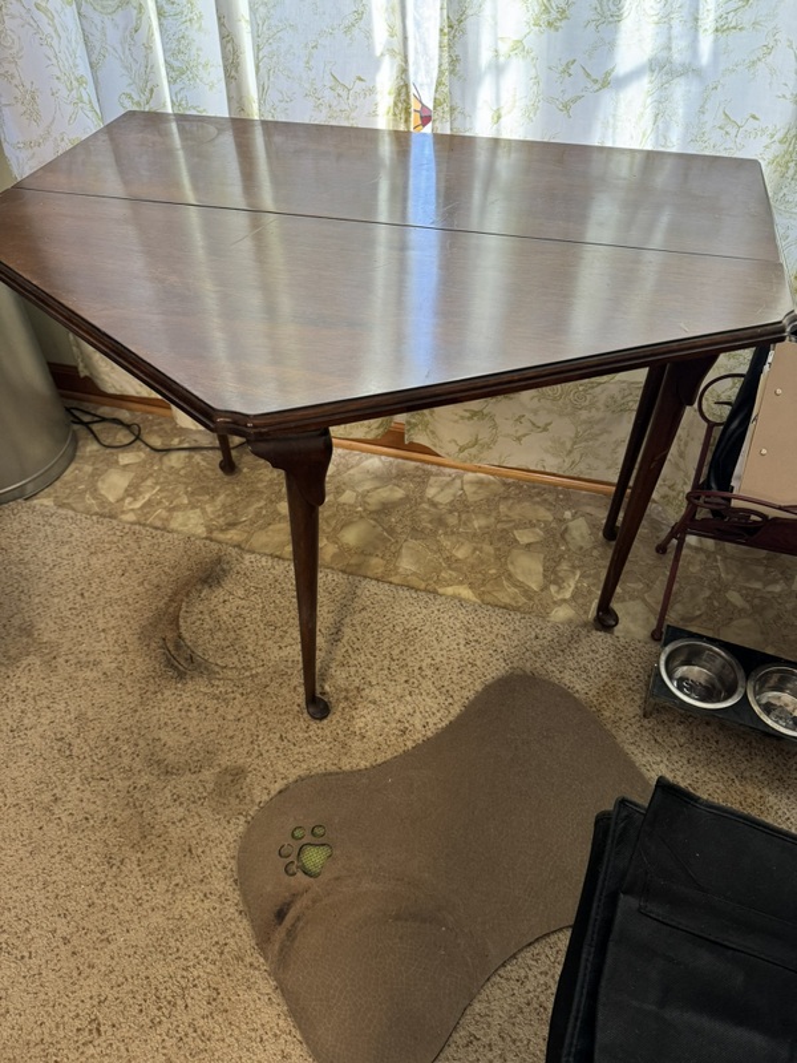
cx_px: 398
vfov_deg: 71.6
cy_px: 532
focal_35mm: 24
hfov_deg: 56.8
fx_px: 737
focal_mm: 6.76
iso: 250
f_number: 1.78
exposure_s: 1/60
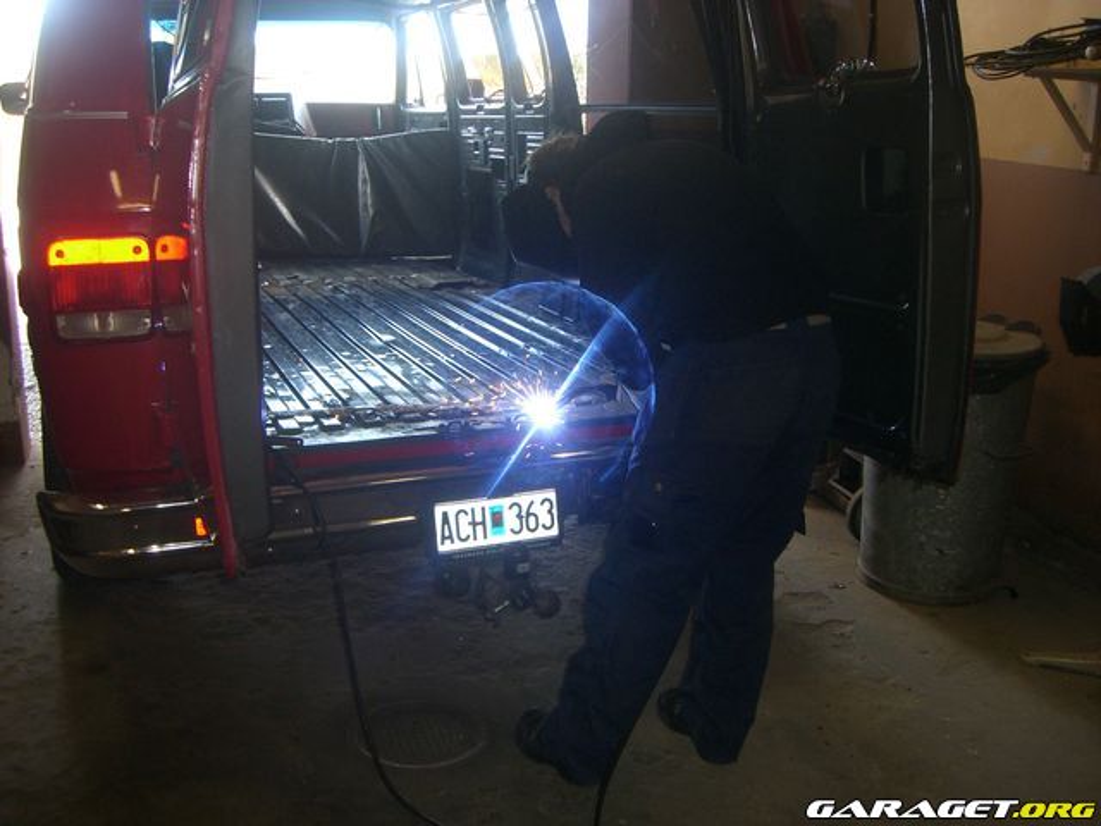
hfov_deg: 49.0
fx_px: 1209
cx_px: 550
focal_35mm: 38
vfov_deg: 37.7
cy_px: 413
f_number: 2.7
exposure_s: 1/60
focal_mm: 6.2
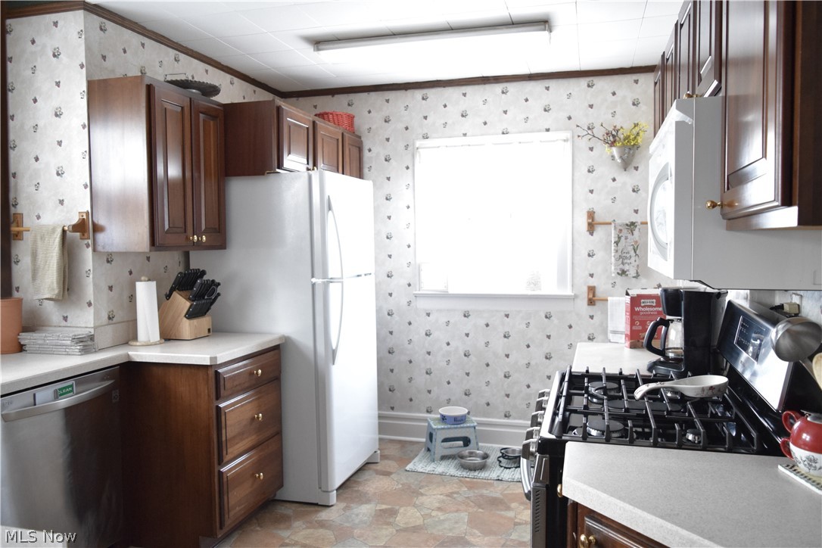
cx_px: 411
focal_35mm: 27
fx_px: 616
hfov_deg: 67.4
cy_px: 274
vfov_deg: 47.9
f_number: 4
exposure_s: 1/125
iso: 3200
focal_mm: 18
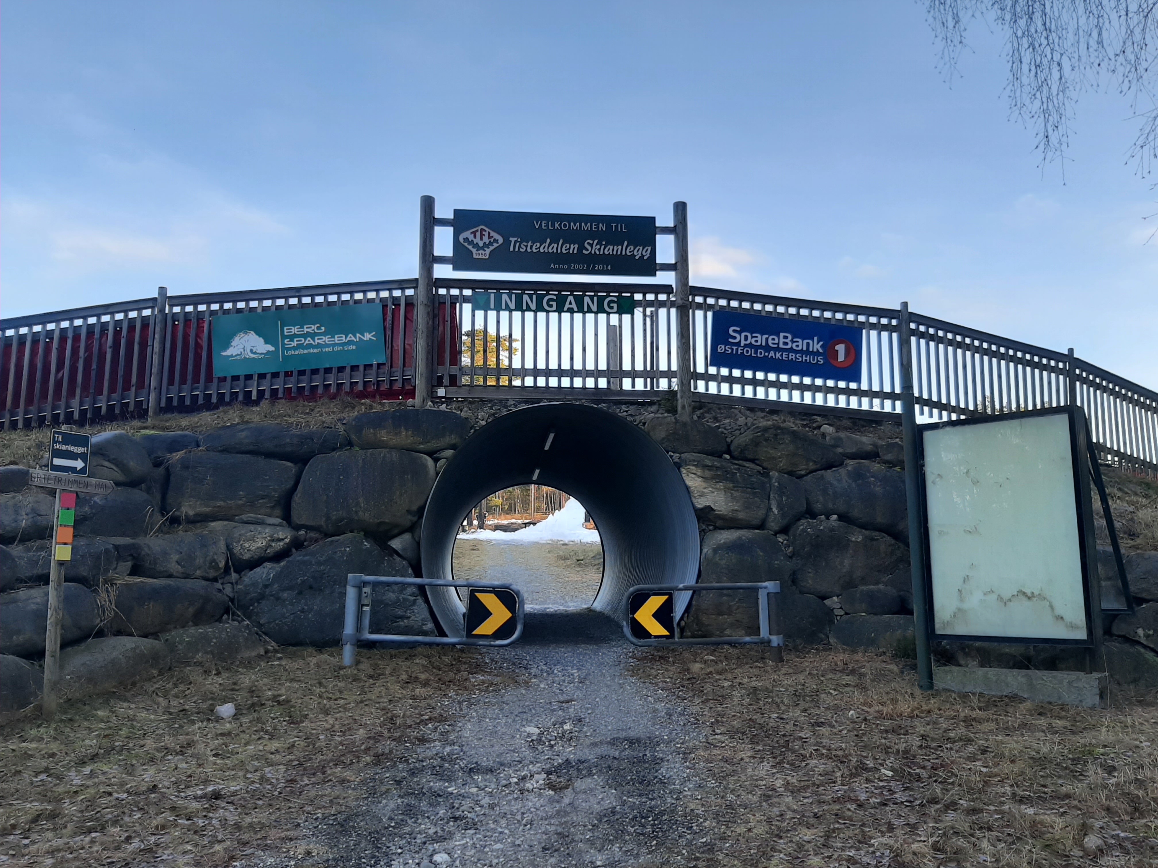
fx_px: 870
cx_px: 579
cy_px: 434
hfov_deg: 67.3
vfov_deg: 53.1
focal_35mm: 26
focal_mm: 3.93
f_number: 1.7
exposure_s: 1/467
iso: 40
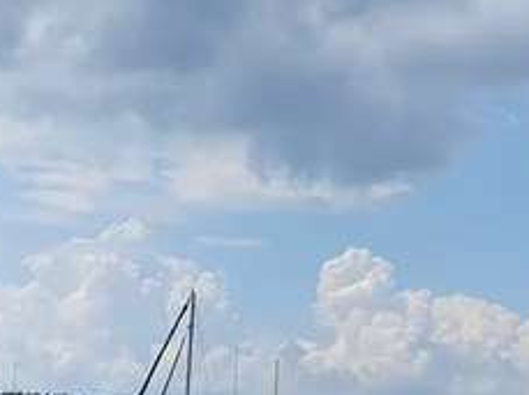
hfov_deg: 20.2
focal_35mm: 91
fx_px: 1388
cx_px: 631
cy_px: 427
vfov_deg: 15.8
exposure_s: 1/2912
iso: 50
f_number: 2.4
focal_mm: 4.3
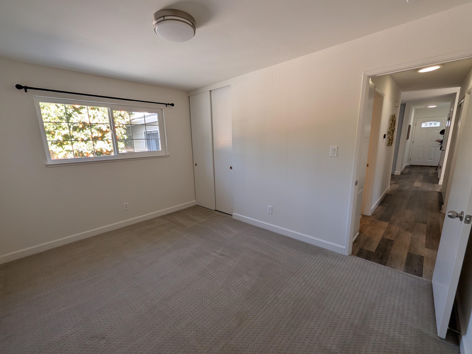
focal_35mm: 14
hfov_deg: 102.0
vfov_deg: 85.7
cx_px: 224
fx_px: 191
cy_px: 180
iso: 36
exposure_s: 1/30
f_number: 2.2
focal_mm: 1.54
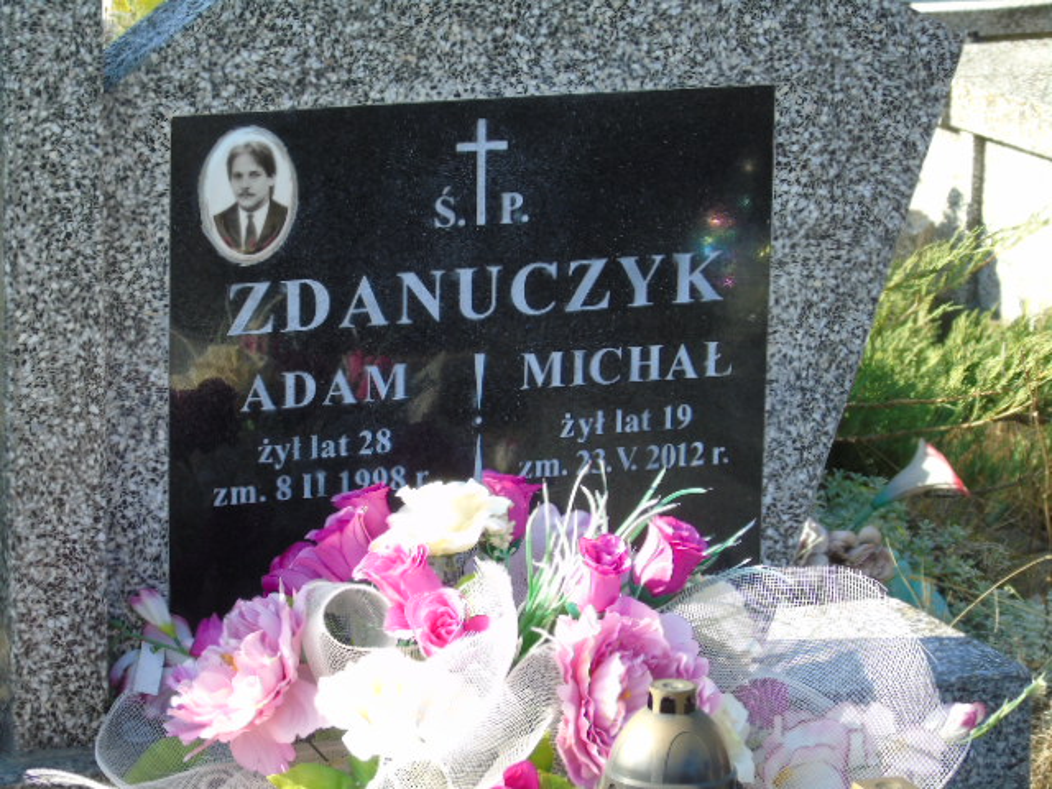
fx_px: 4315
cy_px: 394
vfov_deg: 10.4
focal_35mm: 142
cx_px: 526
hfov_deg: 13.9
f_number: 4.7
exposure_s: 1/125
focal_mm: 25
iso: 100
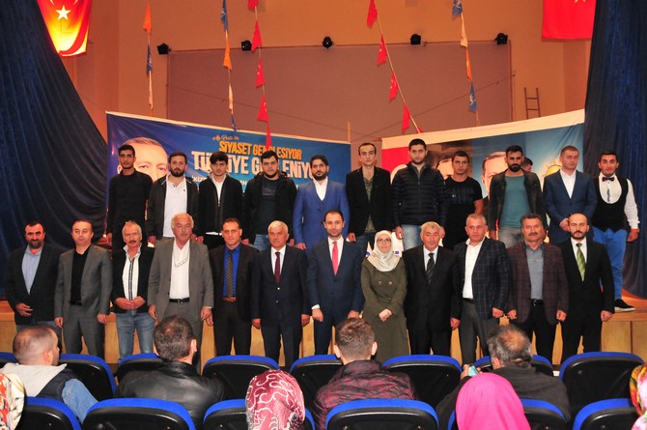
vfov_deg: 41.6
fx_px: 565
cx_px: 324
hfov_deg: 59.6
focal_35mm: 32
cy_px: 215
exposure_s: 1/60
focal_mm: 21
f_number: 8
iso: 1600
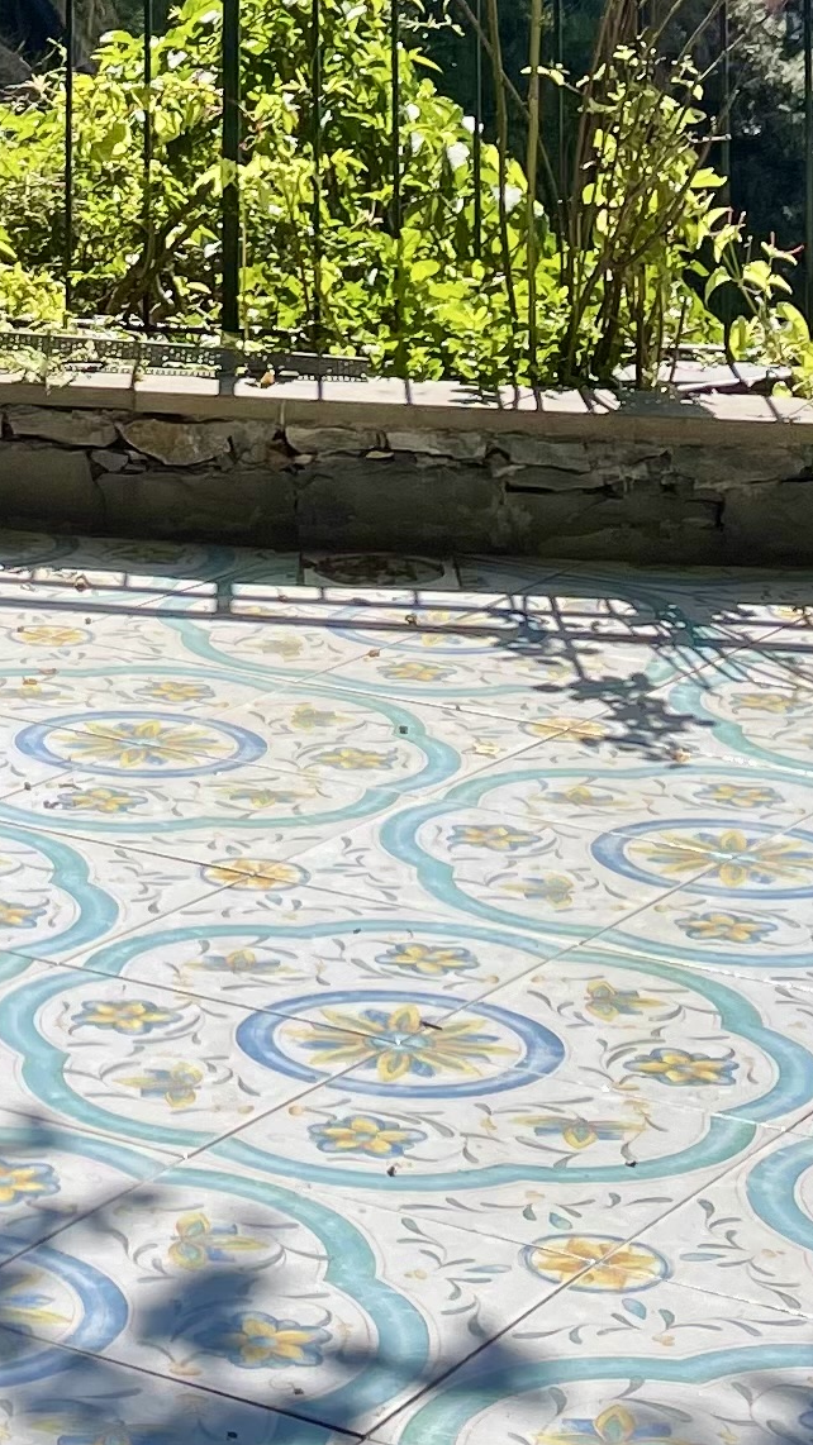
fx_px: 3834
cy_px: -426
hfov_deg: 11.9
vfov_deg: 19.7
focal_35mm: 100
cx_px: -120
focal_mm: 4.2
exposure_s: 1/4000
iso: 32
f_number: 1.6
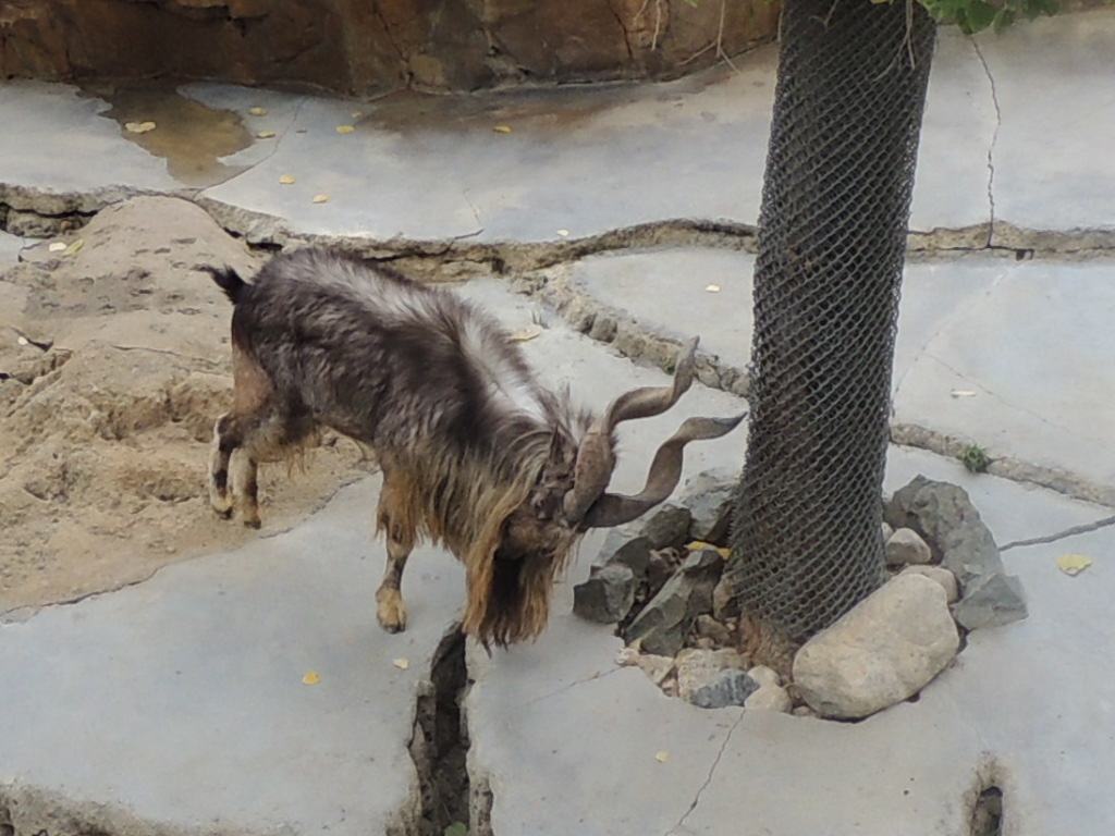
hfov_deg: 71.6
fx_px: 773
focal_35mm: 24
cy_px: 418
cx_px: 558
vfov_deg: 56.8
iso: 100
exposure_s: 1/160
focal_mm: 4.3
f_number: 3
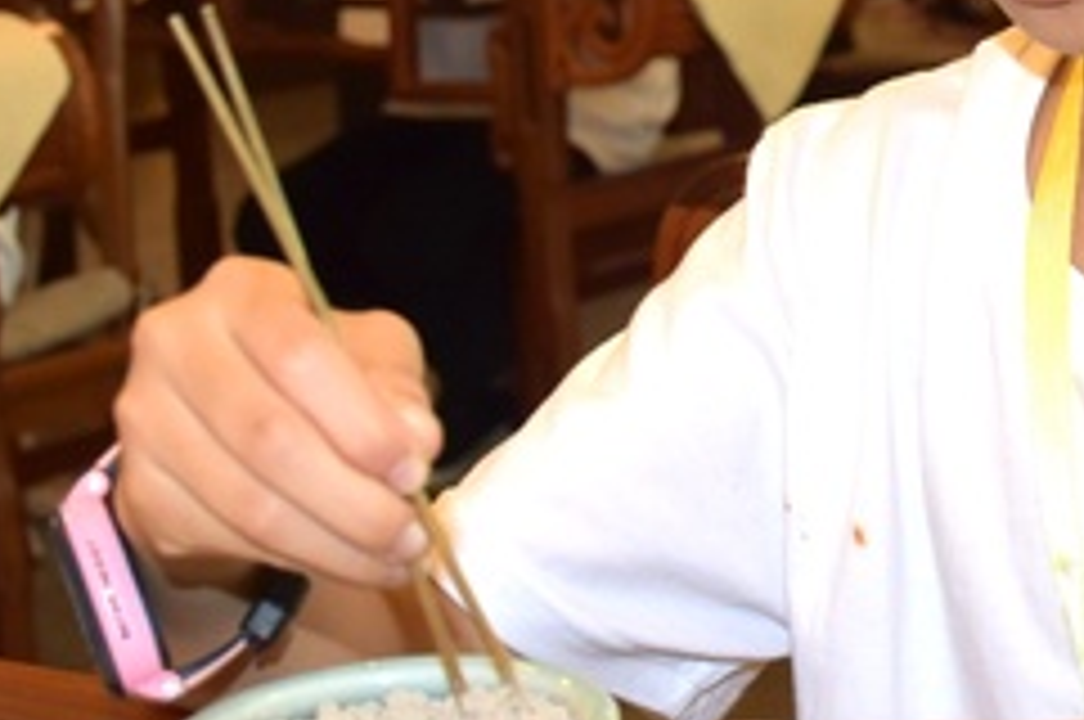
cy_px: 76
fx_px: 3234
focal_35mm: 108
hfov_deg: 18.5
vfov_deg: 12.6
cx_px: 1102
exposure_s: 1/60
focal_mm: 23
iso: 720
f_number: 3.8
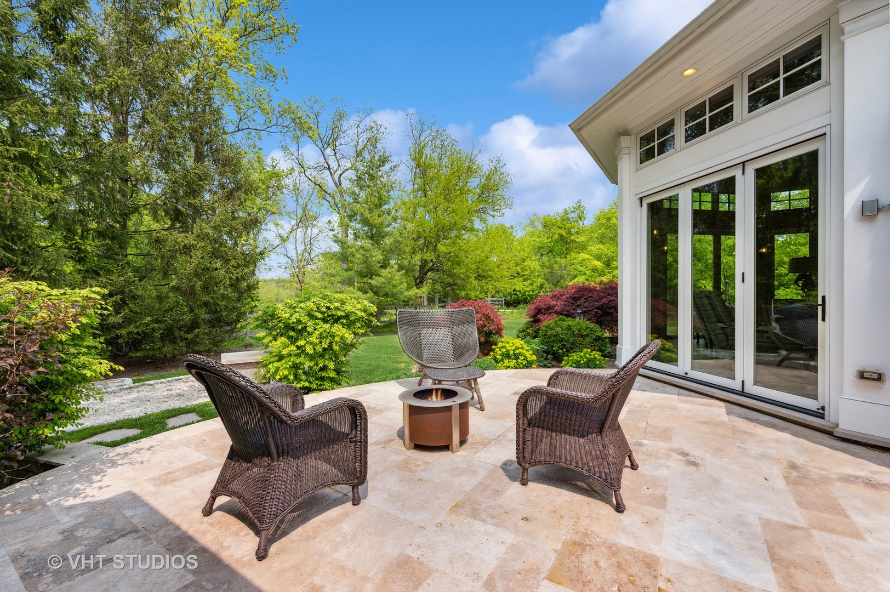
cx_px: 445
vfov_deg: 77.2
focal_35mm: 15
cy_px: 296
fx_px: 371
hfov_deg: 100.4
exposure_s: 1/250
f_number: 8
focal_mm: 15
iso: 400
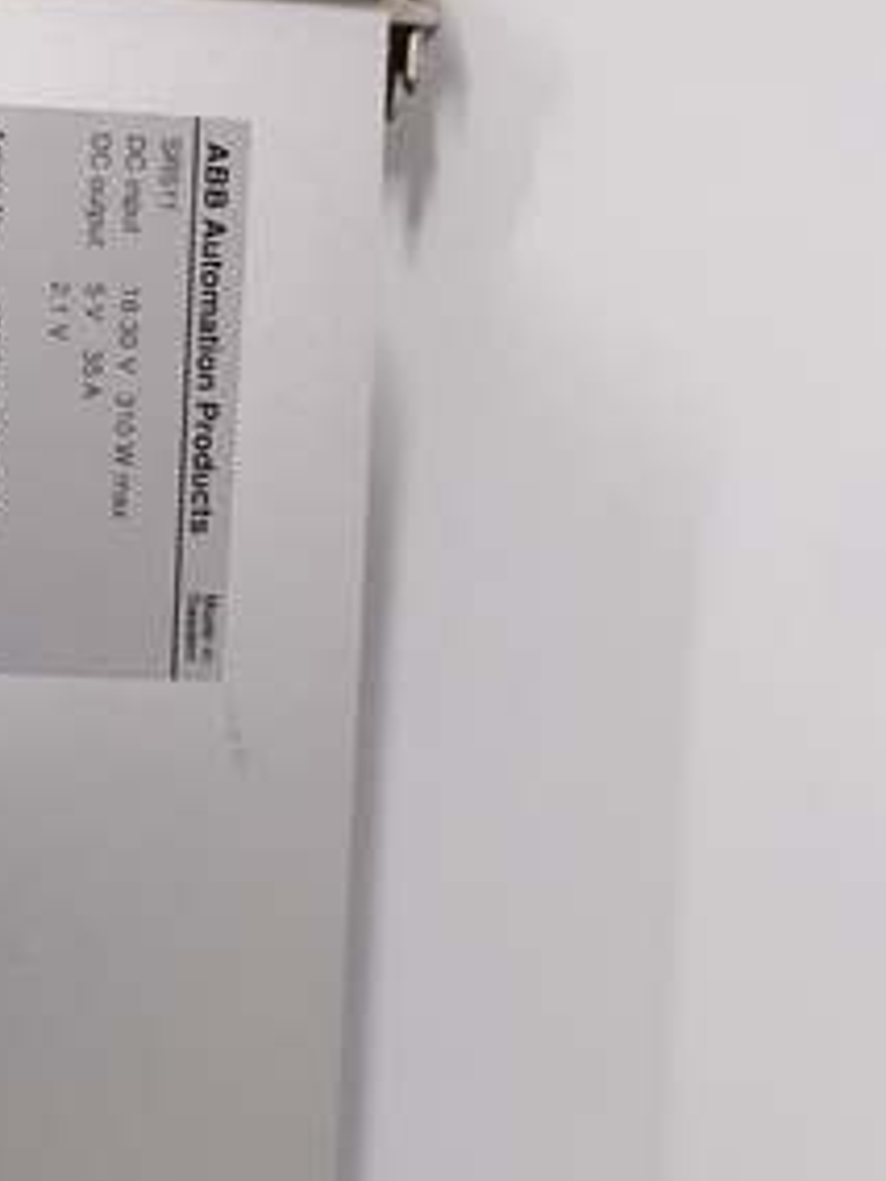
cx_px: -21
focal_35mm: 55
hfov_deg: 25.2
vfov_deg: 34.0
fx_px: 1877
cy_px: 931
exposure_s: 1/33.3
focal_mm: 3.81
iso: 200
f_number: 2.2
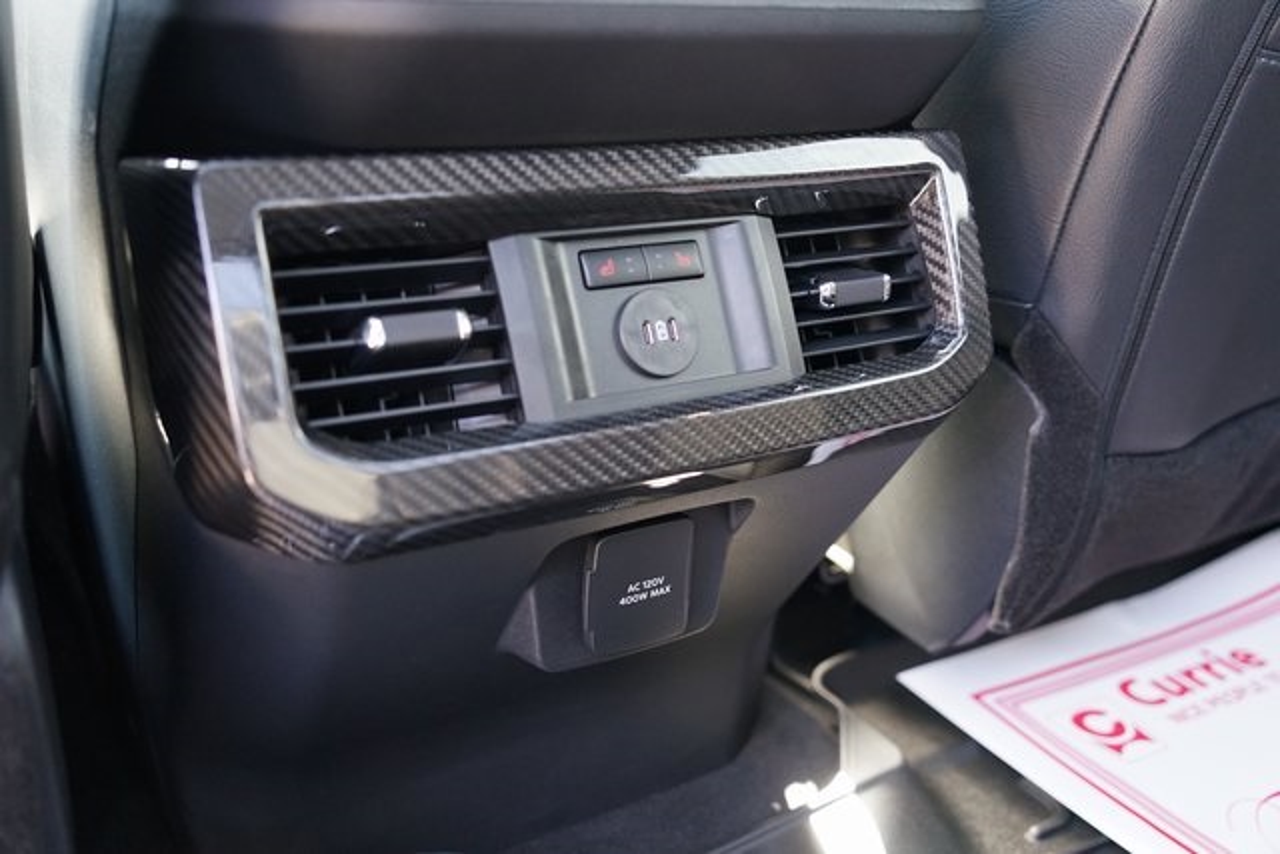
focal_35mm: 33
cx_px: 640
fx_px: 1174
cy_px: 427
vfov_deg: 40.0
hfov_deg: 57.2
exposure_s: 1/160
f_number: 3.2
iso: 2500
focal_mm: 33
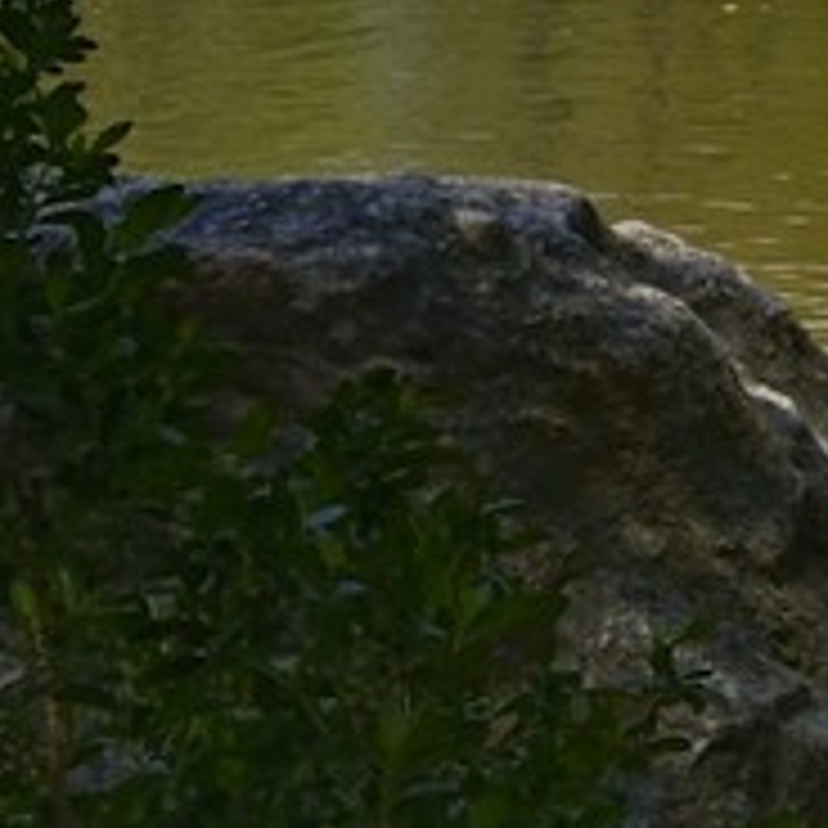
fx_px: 5791
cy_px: -1116
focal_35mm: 214
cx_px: 2408
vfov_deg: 7.6
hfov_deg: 7.3
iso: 400
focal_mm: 29
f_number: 14
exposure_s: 1/200
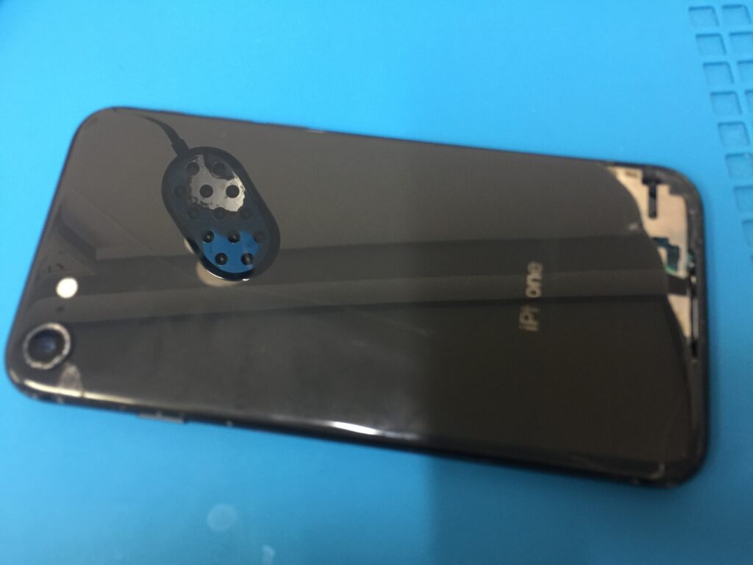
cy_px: 282
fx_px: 631
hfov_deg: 61.7
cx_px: 376
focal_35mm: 29
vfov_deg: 48.2
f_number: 2.2
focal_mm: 4.15
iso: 80
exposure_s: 1/15
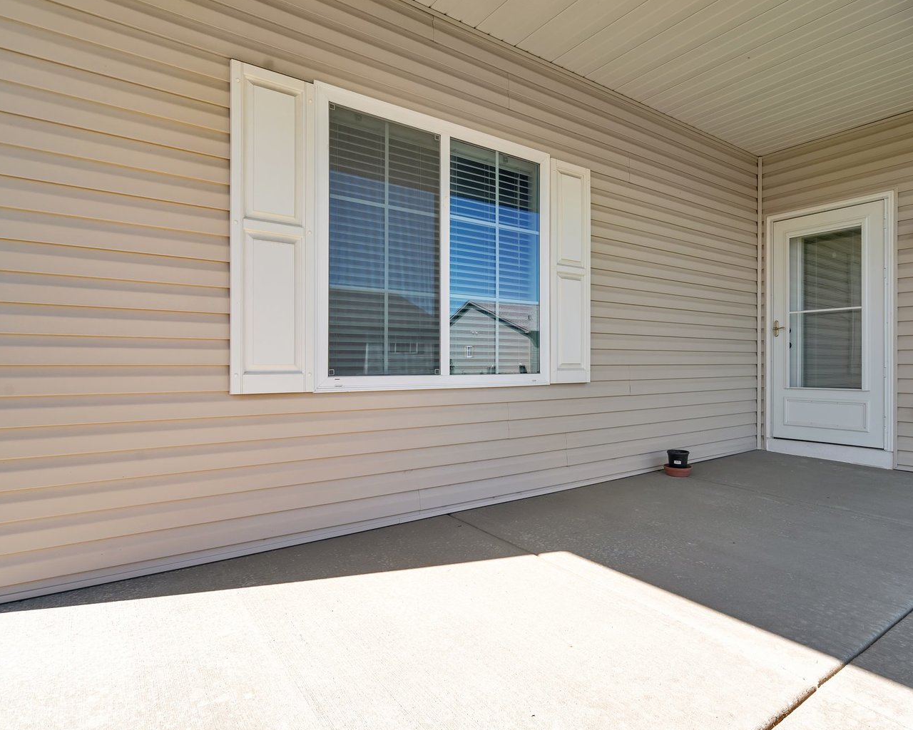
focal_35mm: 19
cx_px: 506
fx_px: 513
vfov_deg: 70.9
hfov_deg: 83.0
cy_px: 365
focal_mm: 16
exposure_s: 1/100
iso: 250
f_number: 9
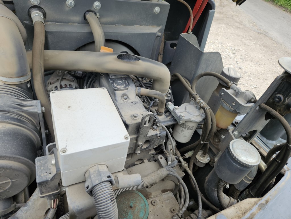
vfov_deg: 58.9
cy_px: 110
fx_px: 193
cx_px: 146
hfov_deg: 73.9
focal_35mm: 23
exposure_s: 1/180
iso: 50
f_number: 1.8
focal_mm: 5.4
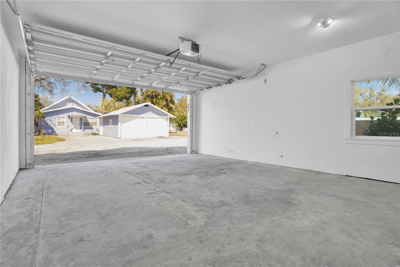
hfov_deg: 93.3
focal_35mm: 17
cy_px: 134
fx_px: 189
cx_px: 200
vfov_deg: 70.4
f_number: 6.3
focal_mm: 17
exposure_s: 1/50
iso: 250
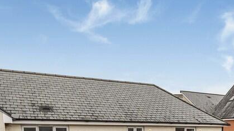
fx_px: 262
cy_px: 181
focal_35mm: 42
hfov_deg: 47.9
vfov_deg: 23.9
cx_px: 139
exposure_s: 1/160
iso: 250
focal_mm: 16.5
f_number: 8
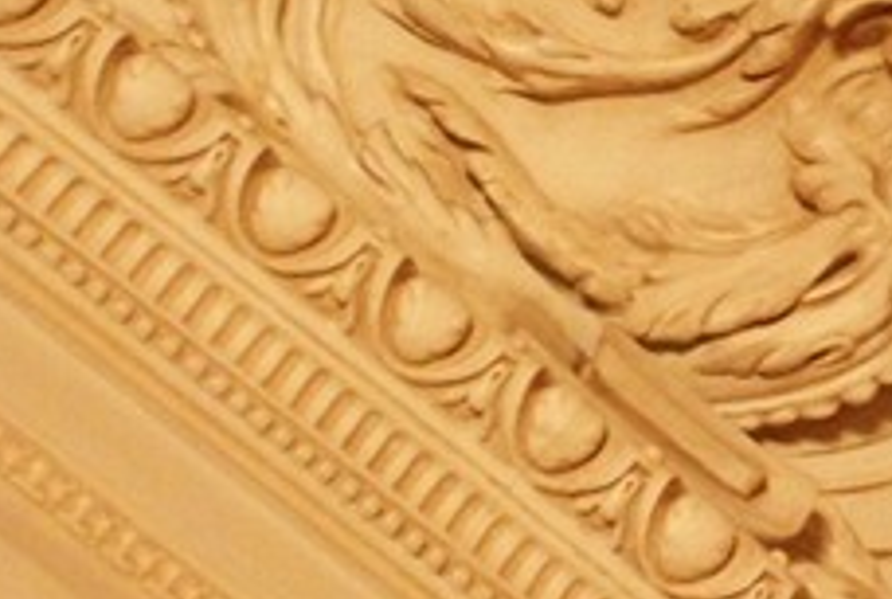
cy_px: 57
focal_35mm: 263
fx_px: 6529
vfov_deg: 5.2
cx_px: 1545
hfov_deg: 7.6
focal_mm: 50
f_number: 5
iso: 1600
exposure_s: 1/60
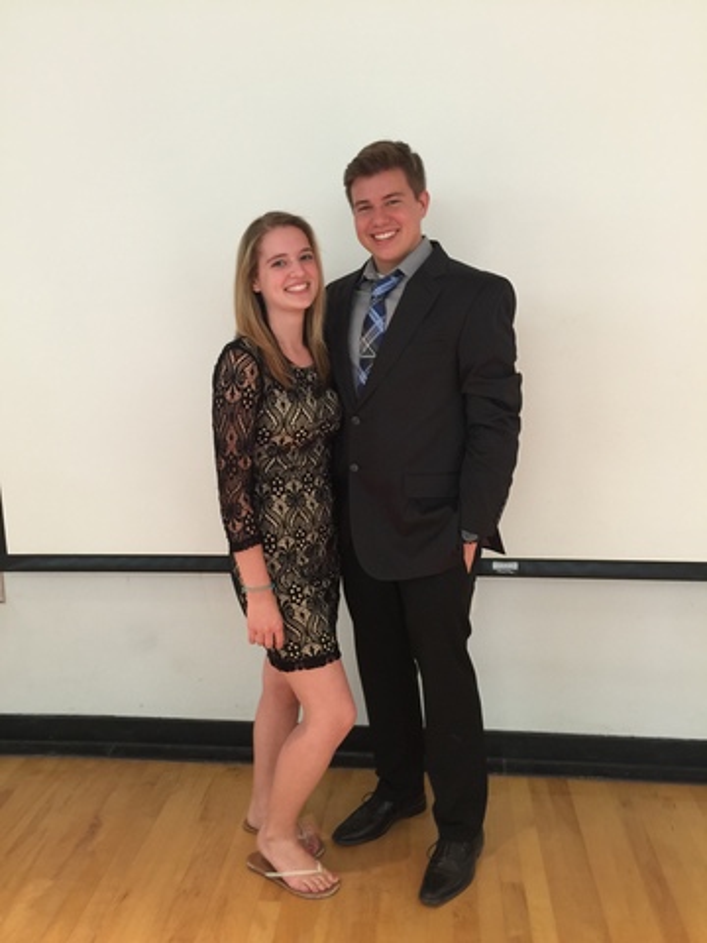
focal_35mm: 29
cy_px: 472
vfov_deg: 61.7
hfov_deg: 48.2
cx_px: 354
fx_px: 790
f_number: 2.2
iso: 80
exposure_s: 1/15
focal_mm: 4.15
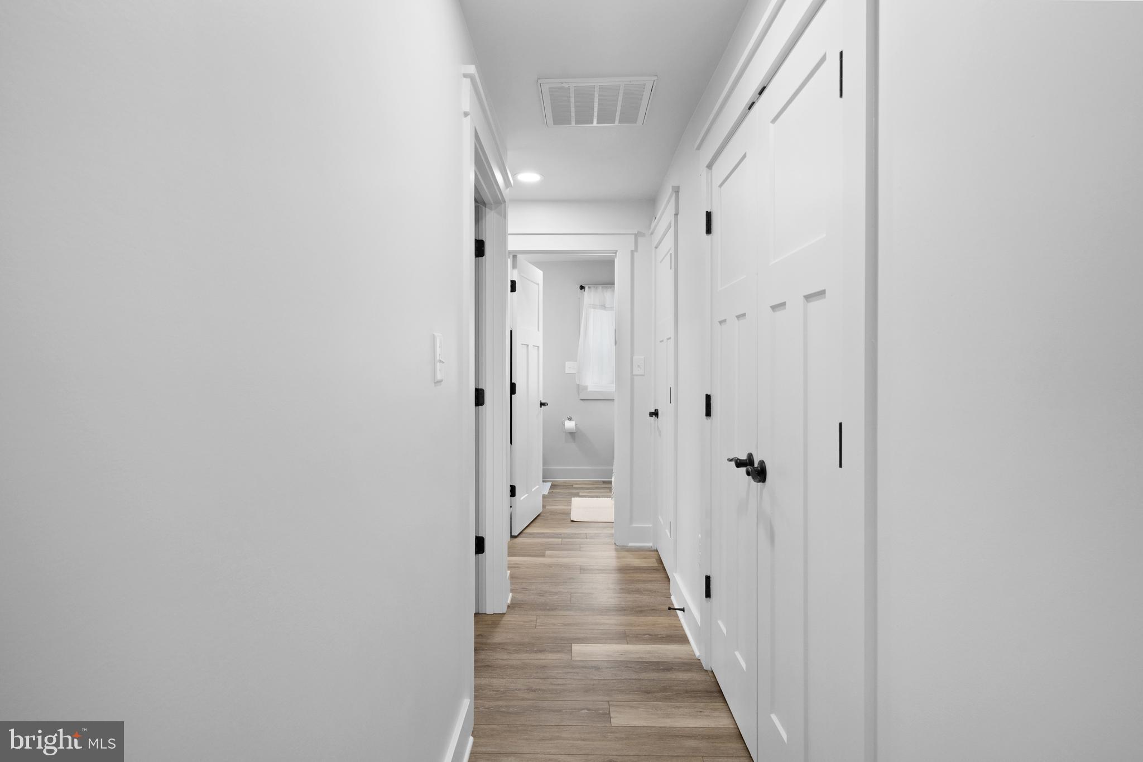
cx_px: 572
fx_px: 571
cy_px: 381
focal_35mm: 18
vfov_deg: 67.4
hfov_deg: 90.0
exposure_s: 1/3
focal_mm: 18
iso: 320
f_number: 8
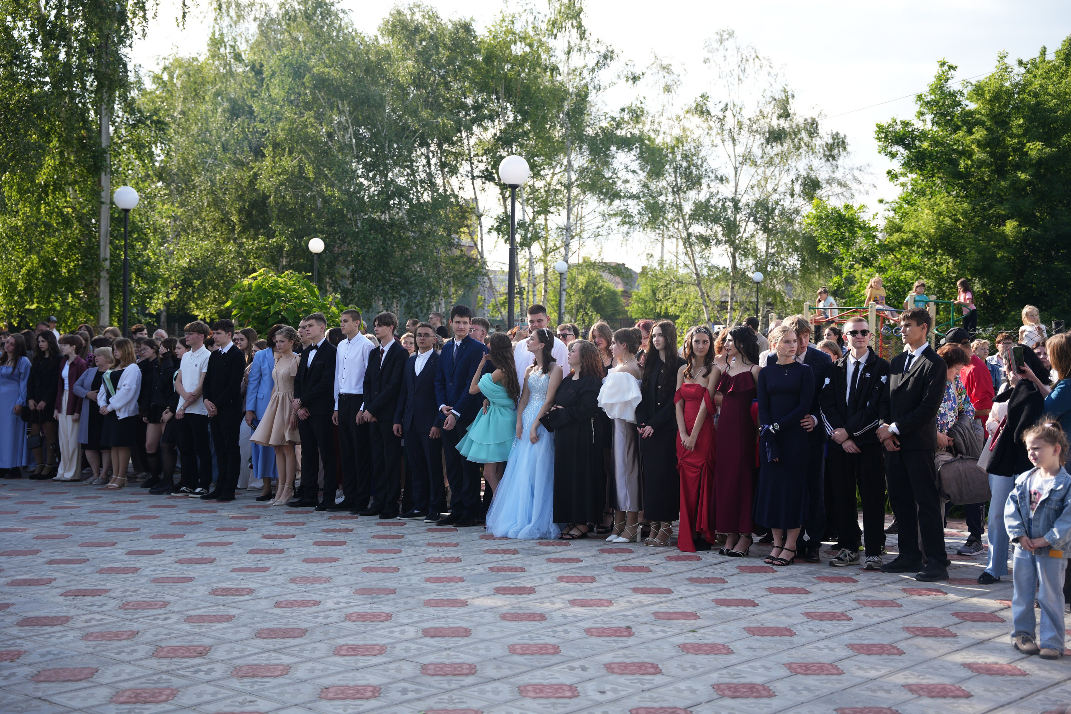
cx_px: 536
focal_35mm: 47
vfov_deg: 28.5
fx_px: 1404
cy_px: 357
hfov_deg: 41.7
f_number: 3.2
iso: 160
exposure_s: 1/320
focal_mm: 47.2
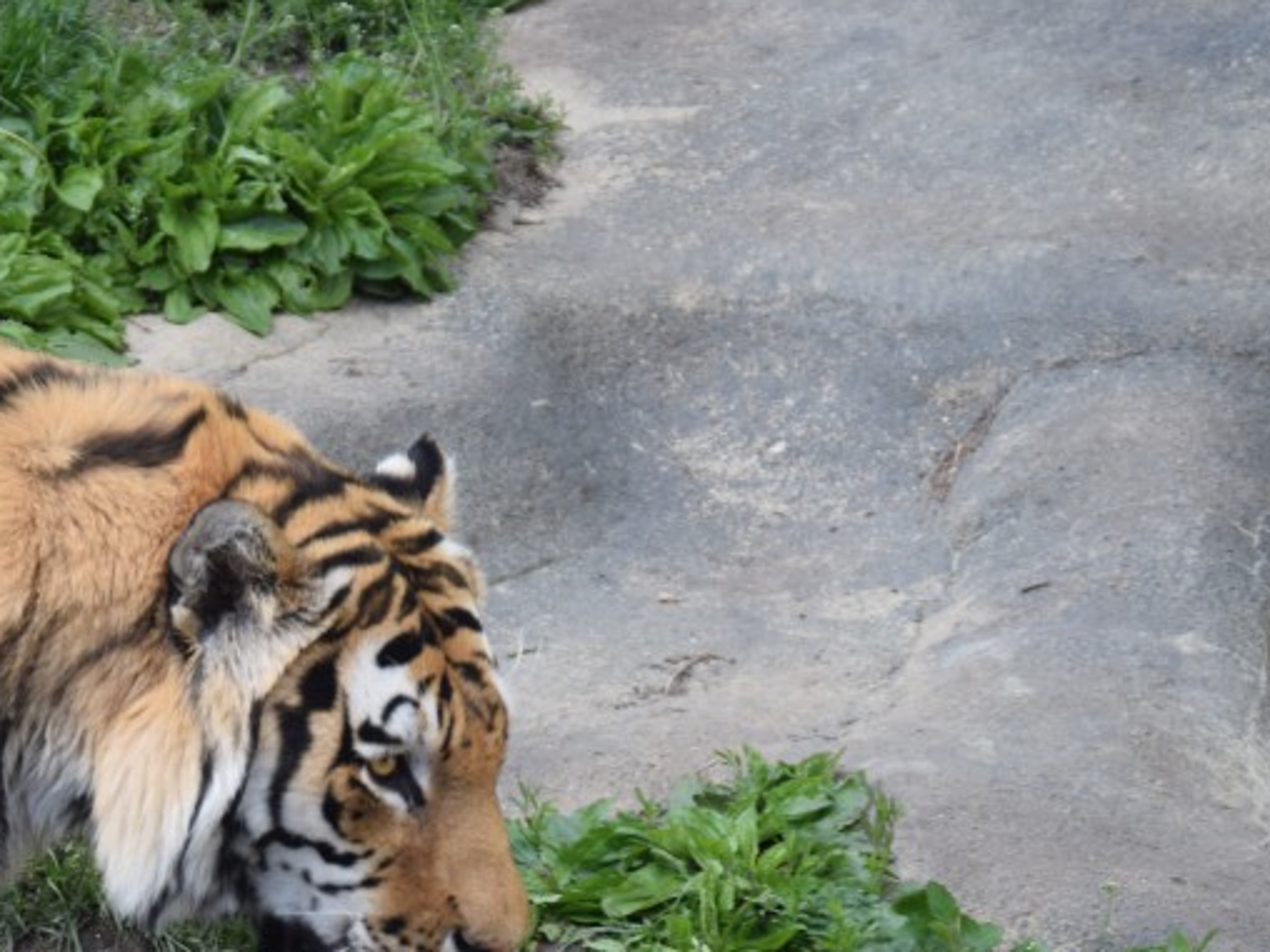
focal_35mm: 349
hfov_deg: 5.7
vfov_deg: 4.3
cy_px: 762
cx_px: 128
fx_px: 12804
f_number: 5
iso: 400
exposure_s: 1/400
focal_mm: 120
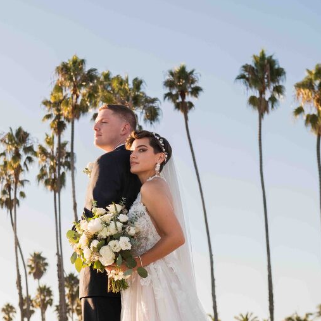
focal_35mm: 90
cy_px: 160
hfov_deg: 19.3
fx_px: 944
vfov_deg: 19.3
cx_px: 120
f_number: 5
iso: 250
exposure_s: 1/320
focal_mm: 70
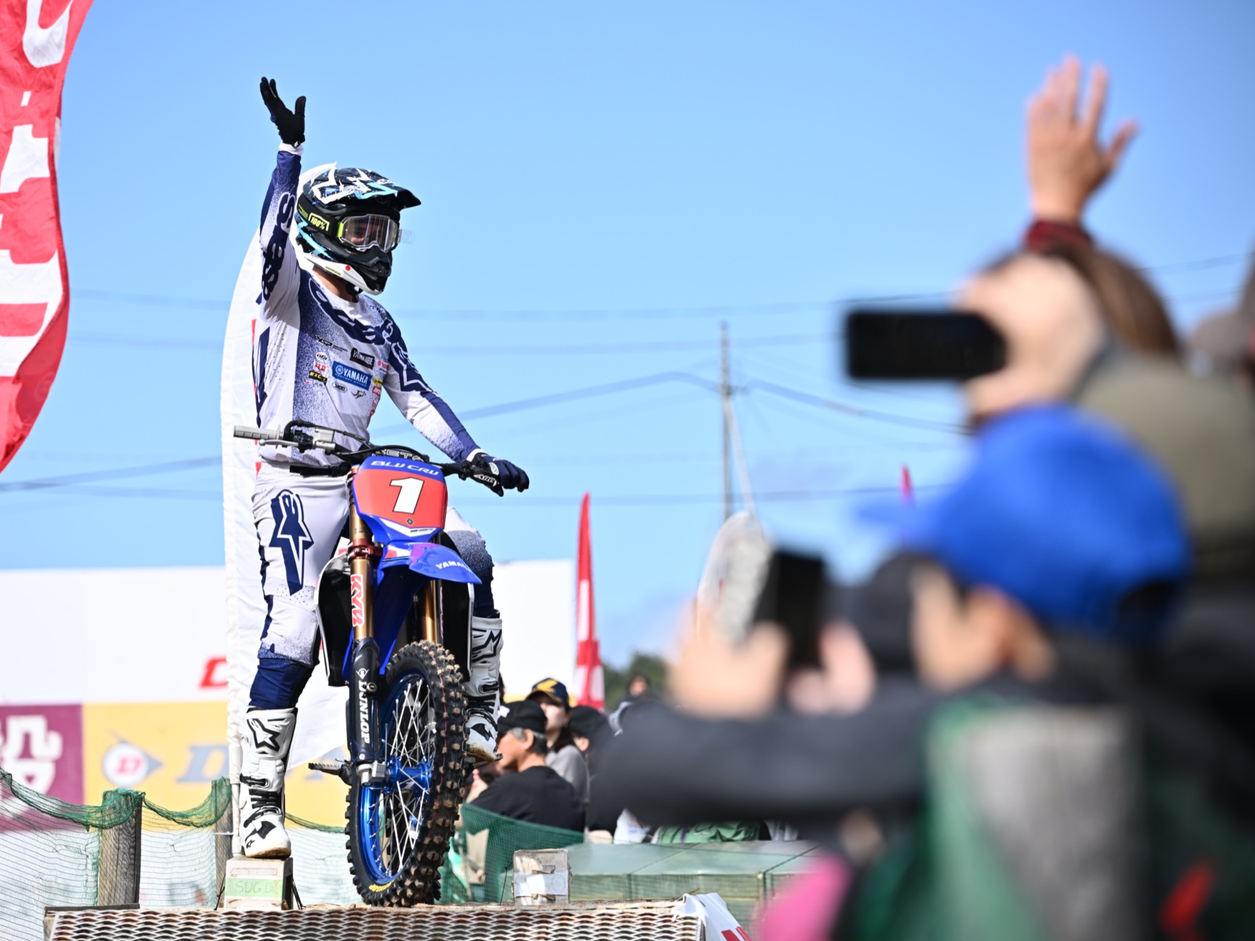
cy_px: 472
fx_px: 8664
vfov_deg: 6.2
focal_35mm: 239
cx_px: 554
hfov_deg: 8.3
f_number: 5.6
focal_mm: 220
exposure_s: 1/640
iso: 125
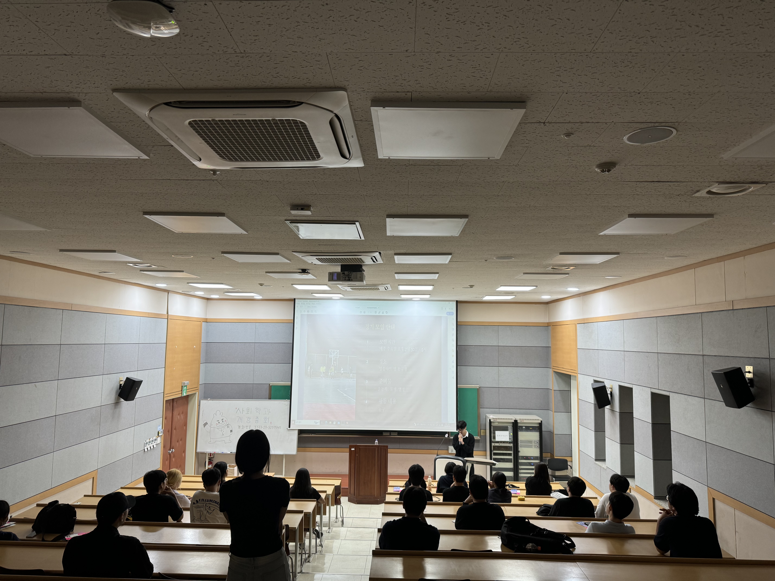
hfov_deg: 71.6
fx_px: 537
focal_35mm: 24
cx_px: 388
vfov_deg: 56.8
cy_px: 290
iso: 125
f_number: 1.78
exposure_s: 1/121
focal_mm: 6.76
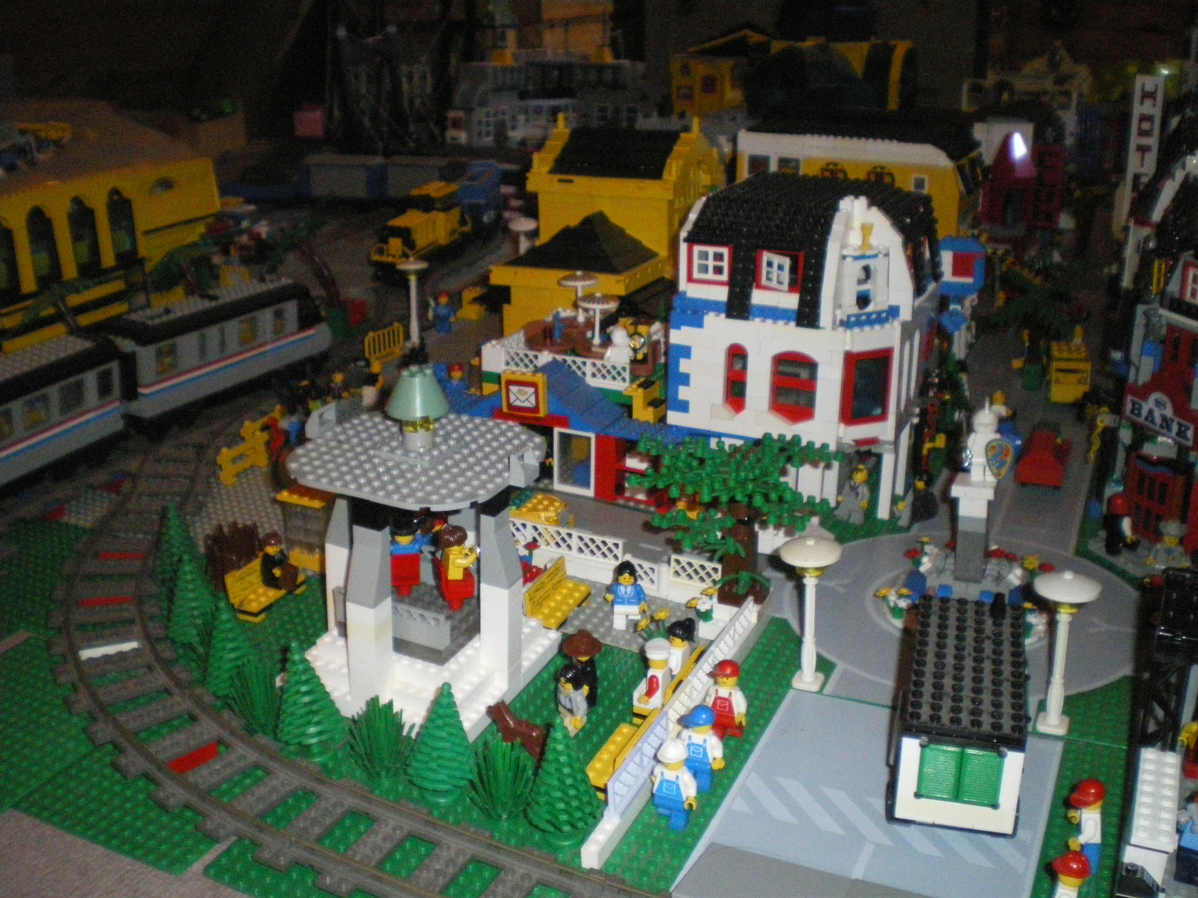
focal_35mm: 36
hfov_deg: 51.4
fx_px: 1246
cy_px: 449
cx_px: 599
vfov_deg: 39.7
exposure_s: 1/50
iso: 800
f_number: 3.1
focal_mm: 6.3
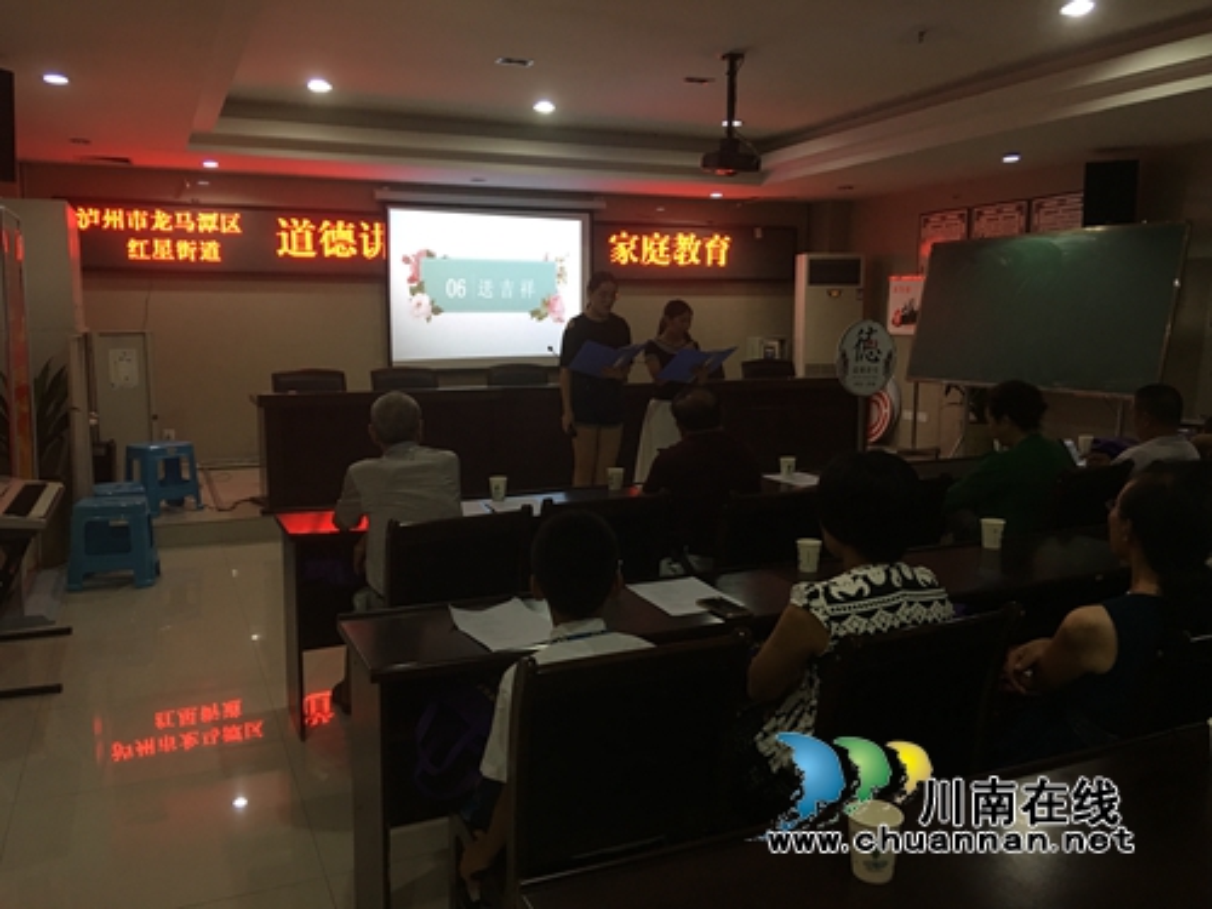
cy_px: 454
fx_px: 1015
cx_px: 606
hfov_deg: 61.7
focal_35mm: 29
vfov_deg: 48.2
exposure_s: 1/17
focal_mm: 4.15
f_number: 2.2
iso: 50
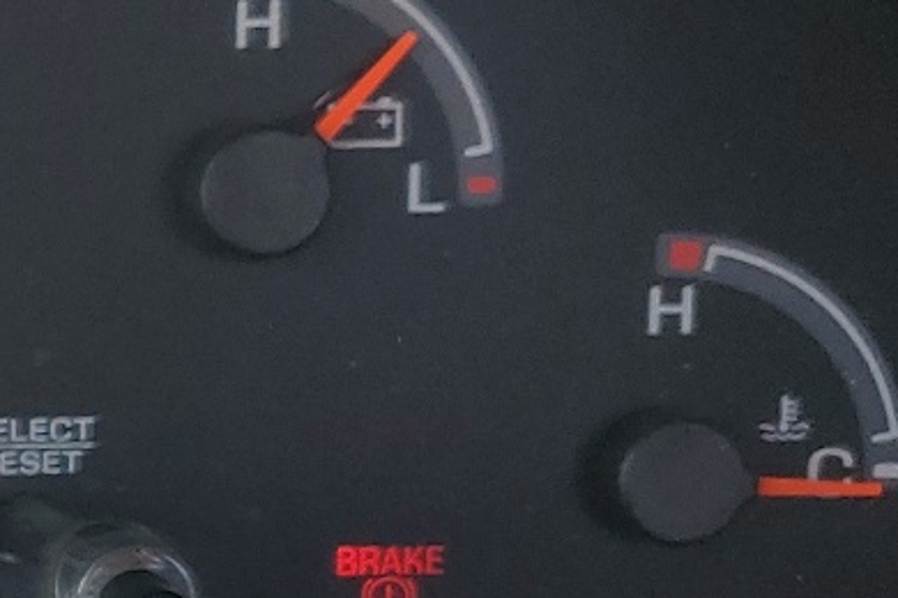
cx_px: -633
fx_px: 2769
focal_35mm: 111
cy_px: 455
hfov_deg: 16.1
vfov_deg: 12.3
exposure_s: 1/238
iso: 50
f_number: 1.5
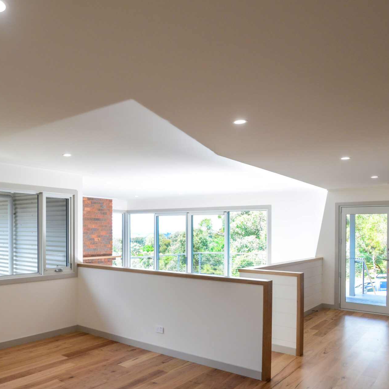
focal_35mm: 41
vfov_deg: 40.5
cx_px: 70
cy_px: 251
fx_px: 521
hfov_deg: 39.1
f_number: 10
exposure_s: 1/125
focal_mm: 24
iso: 800
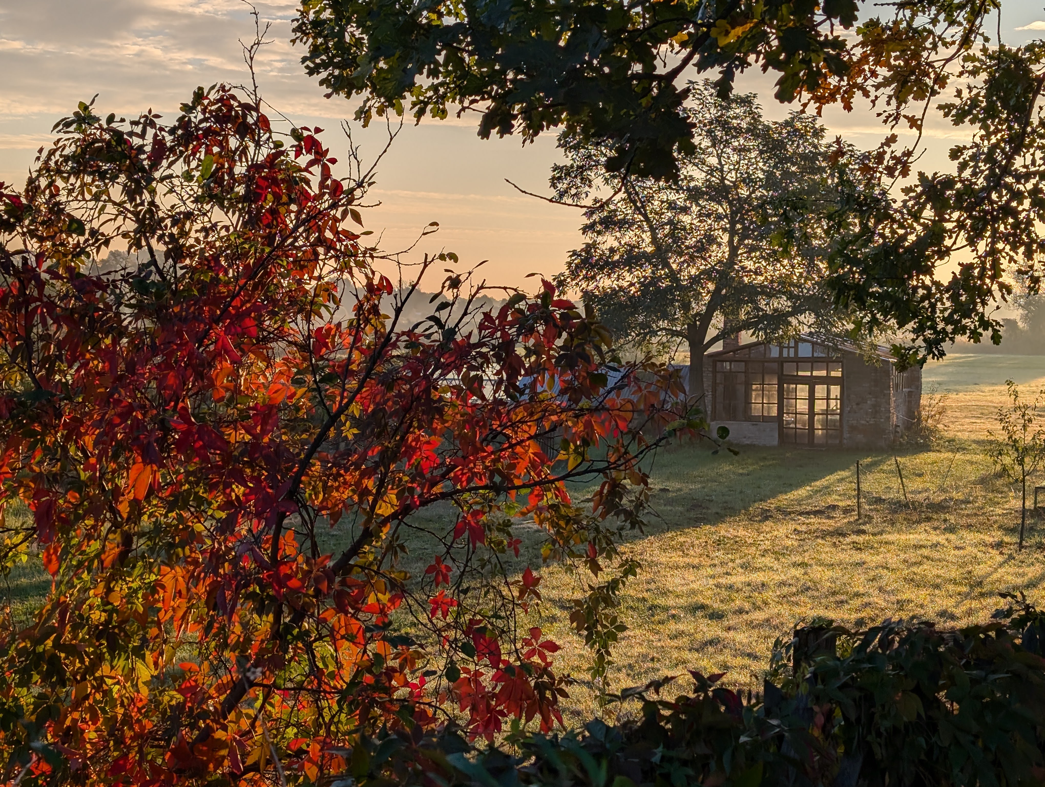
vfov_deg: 29.7
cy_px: 394
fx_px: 1481
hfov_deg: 38.9
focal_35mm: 49
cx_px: 522
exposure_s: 1/1335
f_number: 1.68
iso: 20
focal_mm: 6.9
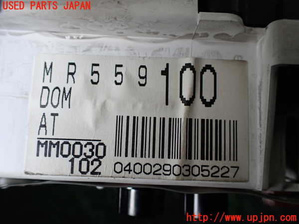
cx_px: 150
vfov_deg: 46.8
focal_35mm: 30
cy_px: 112
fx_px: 259
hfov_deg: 60.0
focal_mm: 5.4
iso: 250
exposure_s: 1/125
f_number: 2.3
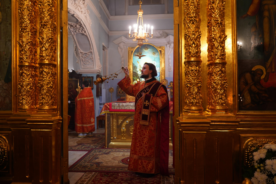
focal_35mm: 31
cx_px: 138
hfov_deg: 60.3
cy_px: 92
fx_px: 238
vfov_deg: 42.3
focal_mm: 31
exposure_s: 1/80
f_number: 2.8
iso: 1000
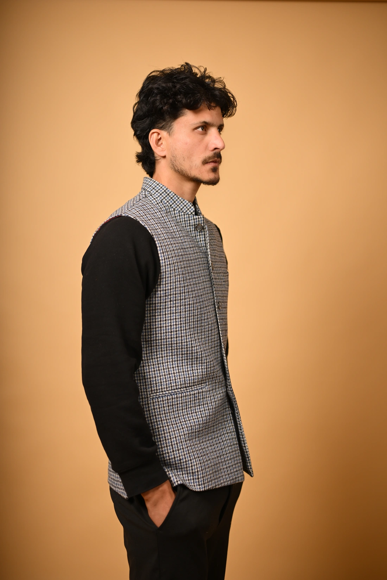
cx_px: 194
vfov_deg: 39.6
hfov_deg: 27.0
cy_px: 290
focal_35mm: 50
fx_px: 806
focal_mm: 50
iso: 200
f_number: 2.2
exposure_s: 1/1250
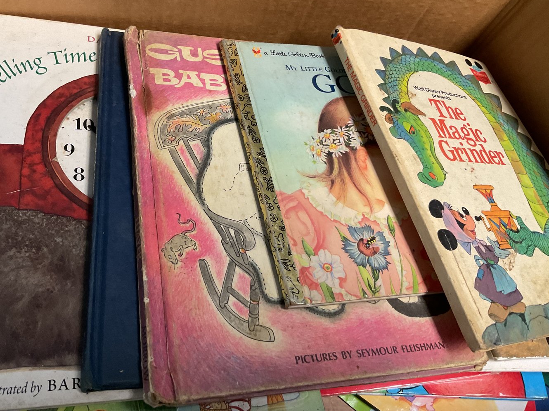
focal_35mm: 33
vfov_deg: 42.8
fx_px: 523
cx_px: 240
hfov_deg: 55.2
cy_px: 178
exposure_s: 1/60
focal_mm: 3
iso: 125
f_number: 1.8
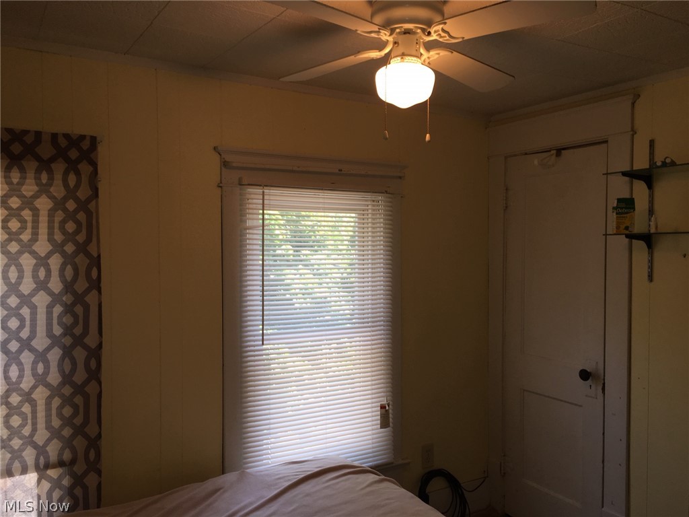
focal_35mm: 29
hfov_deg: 61.7
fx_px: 577
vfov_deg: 48.2
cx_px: 344
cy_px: 258
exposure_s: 1/58
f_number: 2.2
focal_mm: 4.15
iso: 25
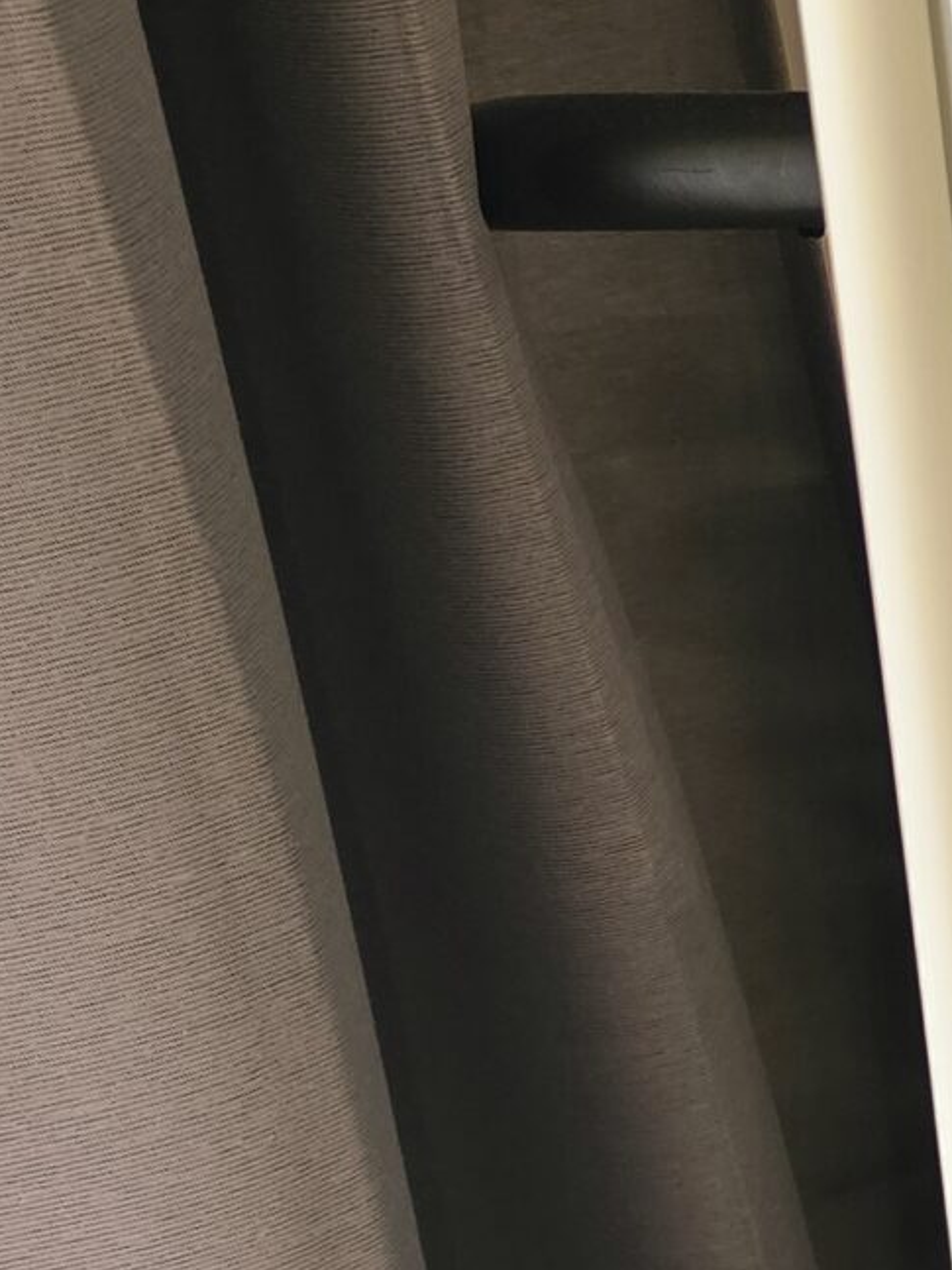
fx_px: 3338
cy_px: 738
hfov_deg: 14.5
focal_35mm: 91
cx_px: 1657
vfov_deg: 21.5
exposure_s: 1/100
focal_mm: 6.3
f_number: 1.7
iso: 125
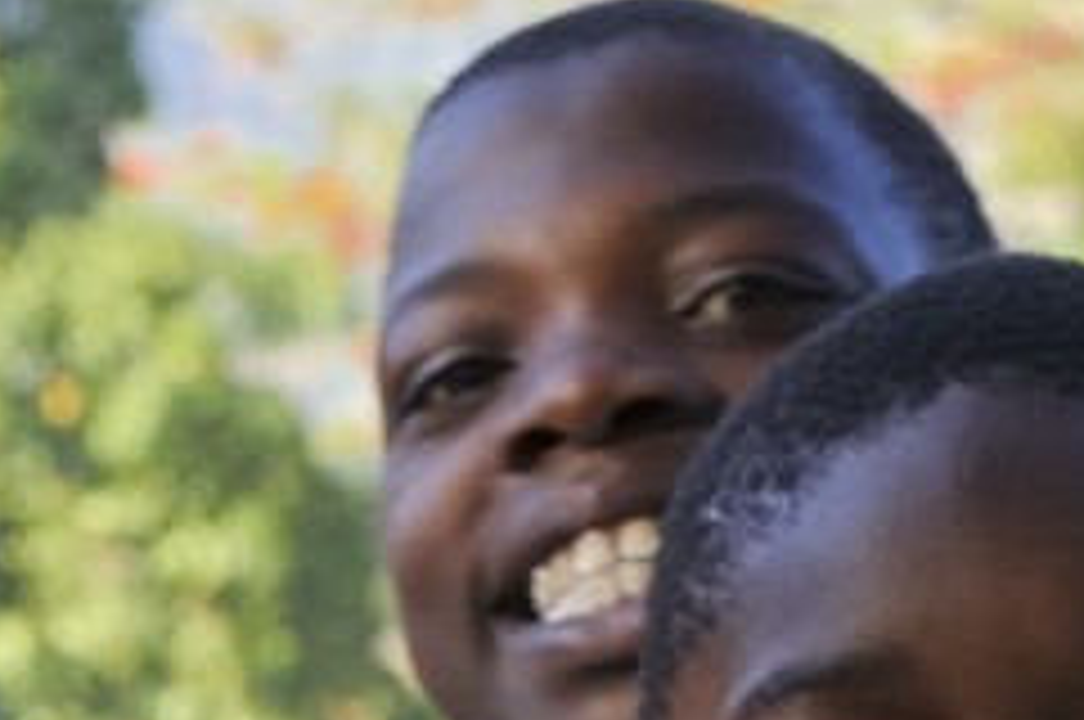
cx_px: -598
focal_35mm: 412
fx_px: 12389
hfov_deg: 5.0
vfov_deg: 3.2
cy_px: 2434
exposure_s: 1/160
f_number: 8
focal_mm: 62
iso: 400
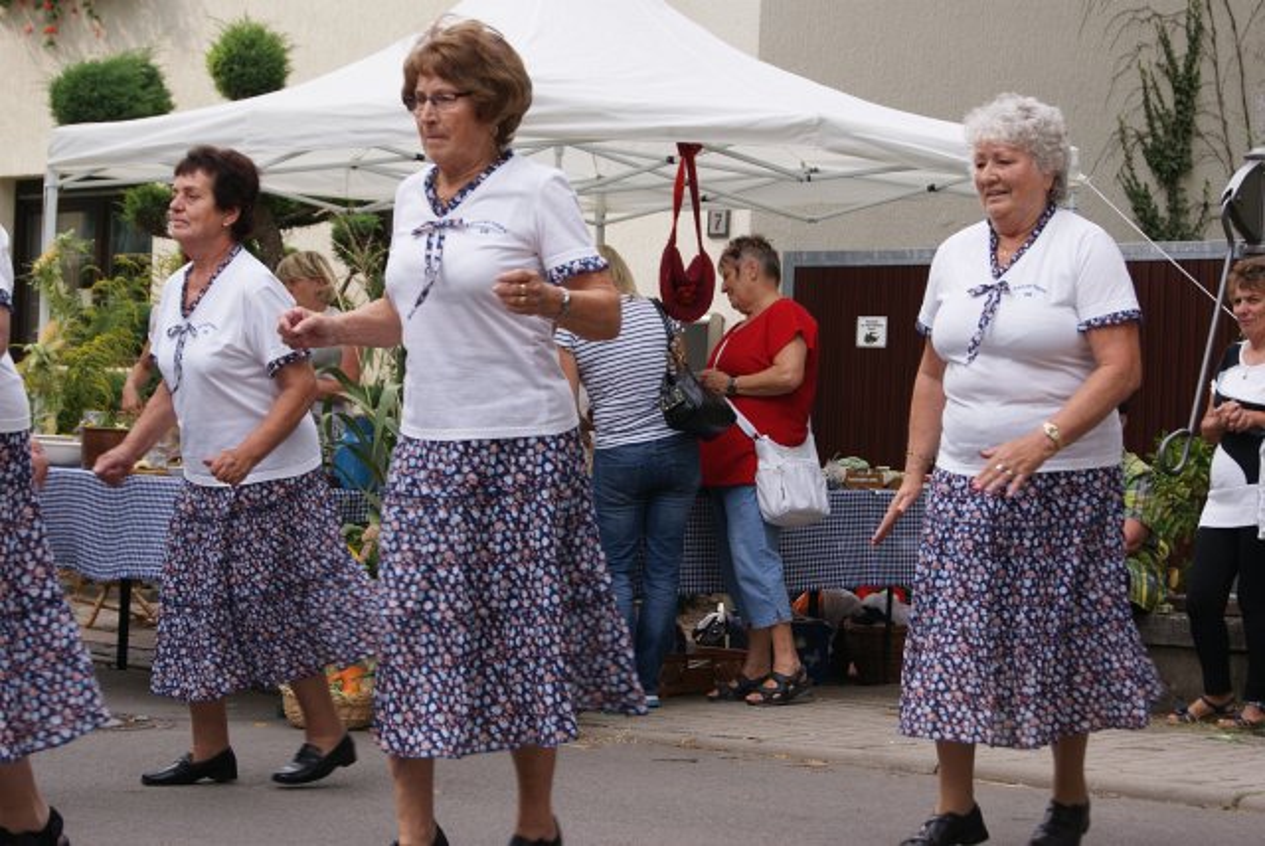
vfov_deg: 16.6
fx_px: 2902
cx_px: 632
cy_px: 423
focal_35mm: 82
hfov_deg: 24.6
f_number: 6.3
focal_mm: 55
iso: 100
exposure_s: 1/160
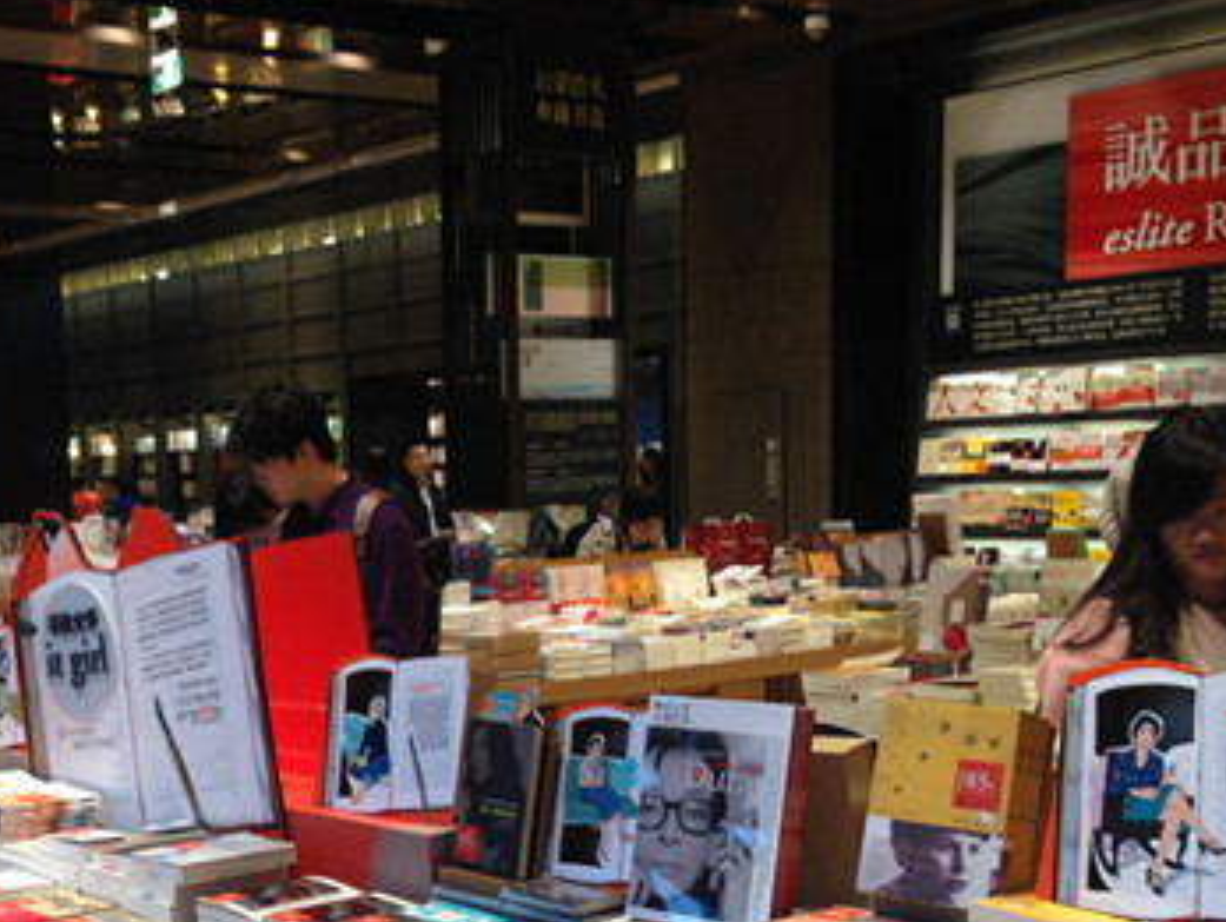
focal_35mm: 57
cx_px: 286
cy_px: 710
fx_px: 2021
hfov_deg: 33.0
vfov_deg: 25.4
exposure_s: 1/20
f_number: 2.4
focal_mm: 4.12
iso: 64
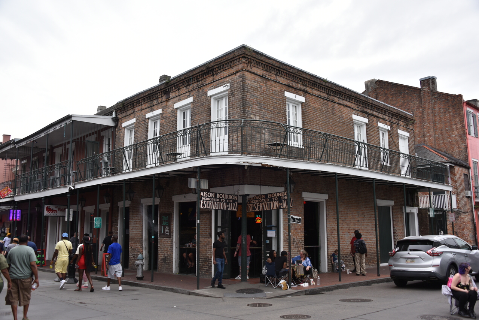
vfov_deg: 41.1
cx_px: 240
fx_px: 426
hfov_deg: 58.7
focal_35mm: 32
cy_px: 160
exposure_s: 1/160
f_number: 6.3
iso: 100
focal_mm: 32
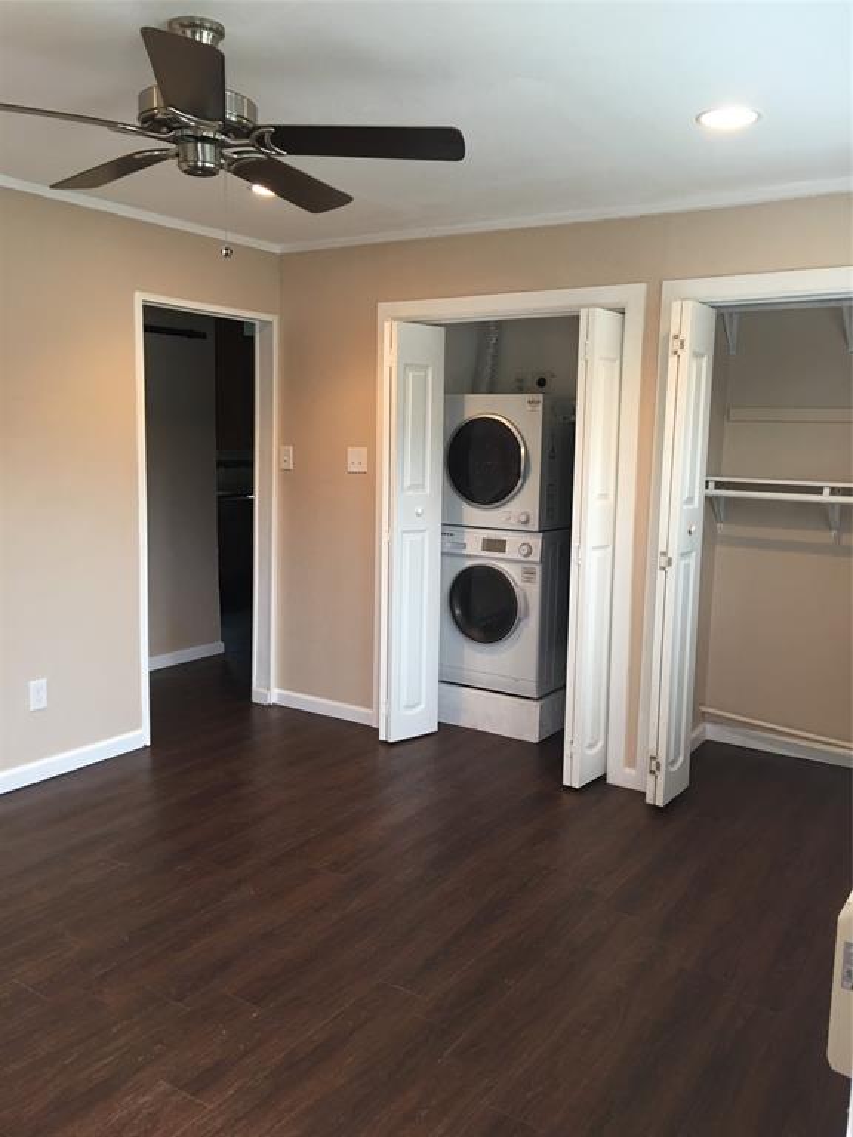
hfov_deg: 48.2
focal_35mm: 29
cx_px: 426
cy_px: 568
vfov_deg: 61.7
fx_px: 953
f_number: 2.2
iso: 32
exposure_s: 1/15
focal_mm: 4.15
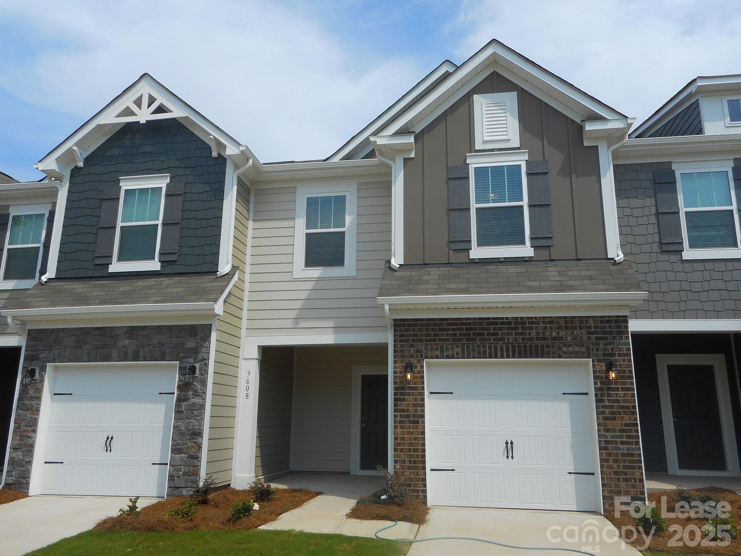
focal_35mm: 26
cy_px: 278
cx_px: 374
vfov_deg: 53.1
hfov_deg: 67.3
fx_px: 557
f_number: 3.7
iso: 80
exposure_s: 1/1000
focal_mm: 4.5
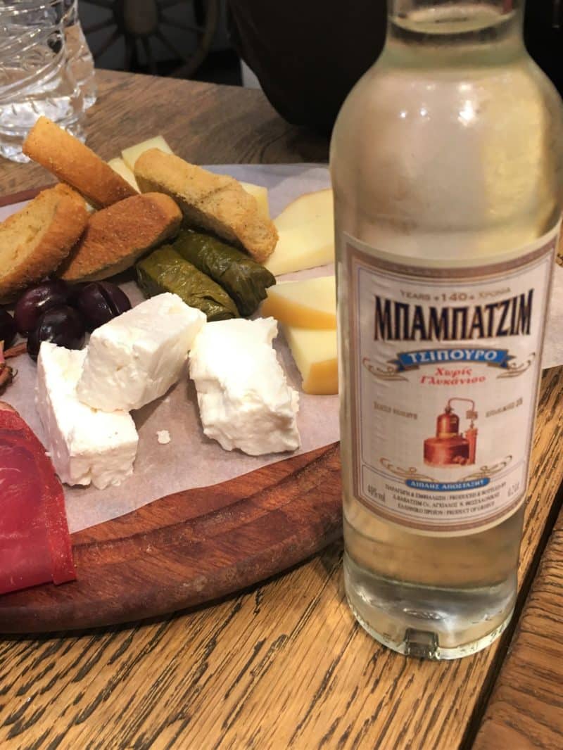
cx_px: 282
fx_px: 629
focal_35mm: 29
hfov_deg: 48.2
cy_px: 375
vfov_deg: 61.6
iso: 50
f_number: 2.2
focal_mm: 4.15
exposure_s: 1/33
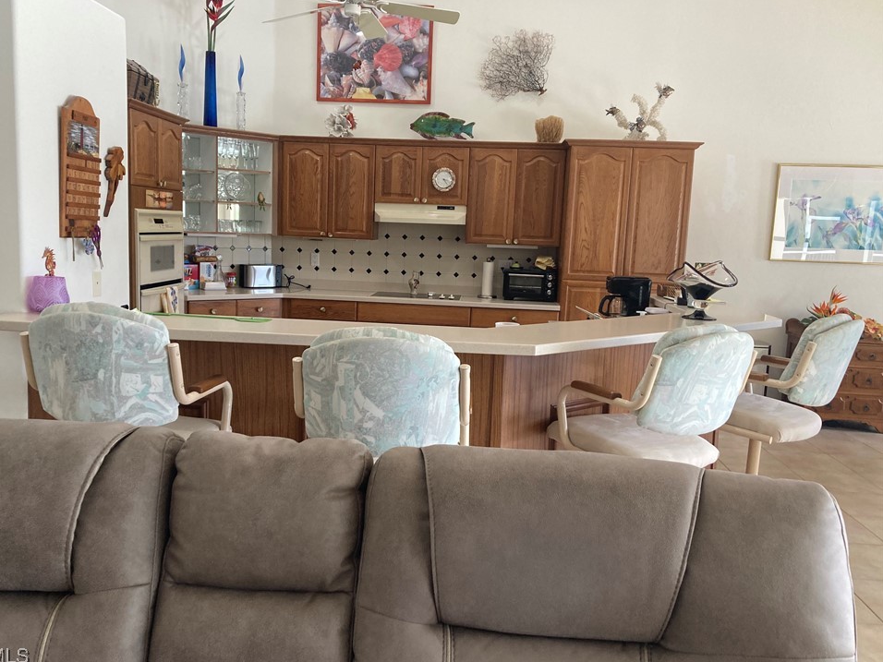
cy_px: 322
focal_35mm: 30
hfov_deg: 59.9
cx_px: 414
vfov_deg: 46.8
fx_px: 765
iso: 80
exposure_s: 1/60
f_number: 1.8
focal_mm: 3.99
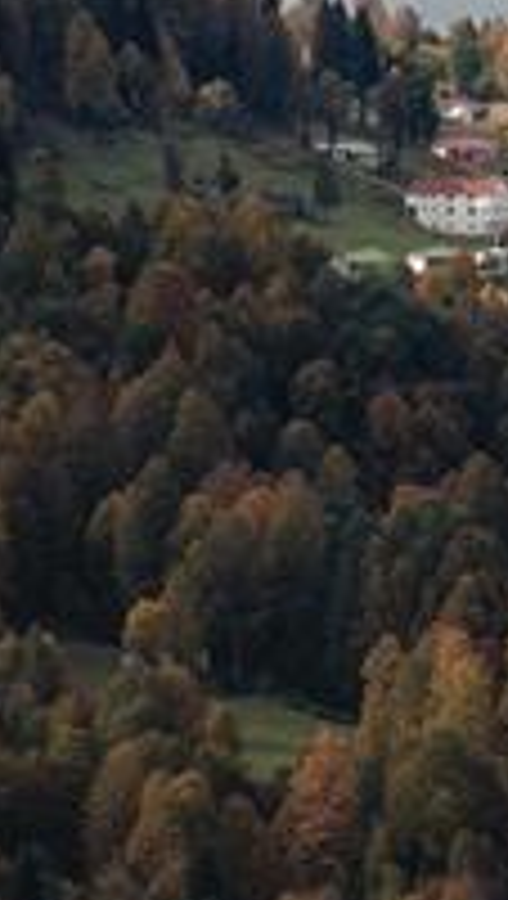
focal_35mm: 628
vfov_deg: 3.4
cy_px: 432
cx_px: 1241
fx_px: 14988
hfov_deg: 1.9
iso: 125
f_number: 6.3
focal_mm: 200
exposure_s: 1/250
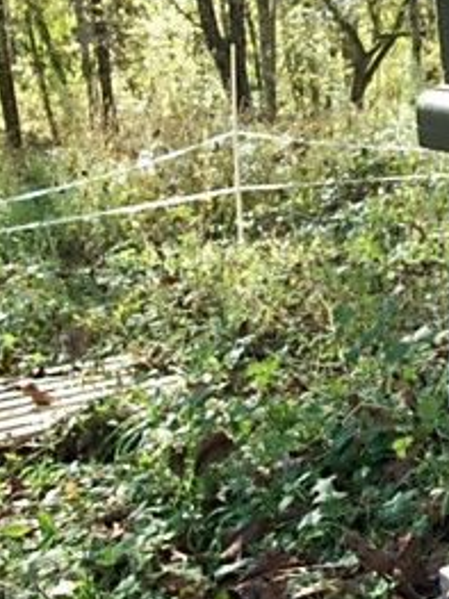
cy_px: 214
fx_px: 1264
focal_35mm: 73
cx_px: 472
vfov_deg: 26.6
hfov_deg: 19.4
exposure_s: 1/125
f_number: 2.9
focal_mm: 5.7
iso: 80
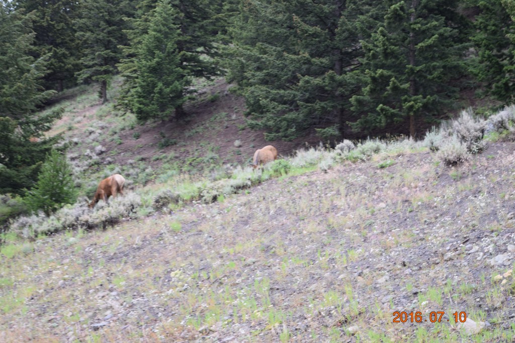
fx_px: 1180
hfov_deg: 24.6
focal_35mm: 82
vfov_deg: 16.5
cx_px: 258
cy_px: 172
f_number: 6.3
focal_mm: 55
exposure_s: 1/125
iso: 400
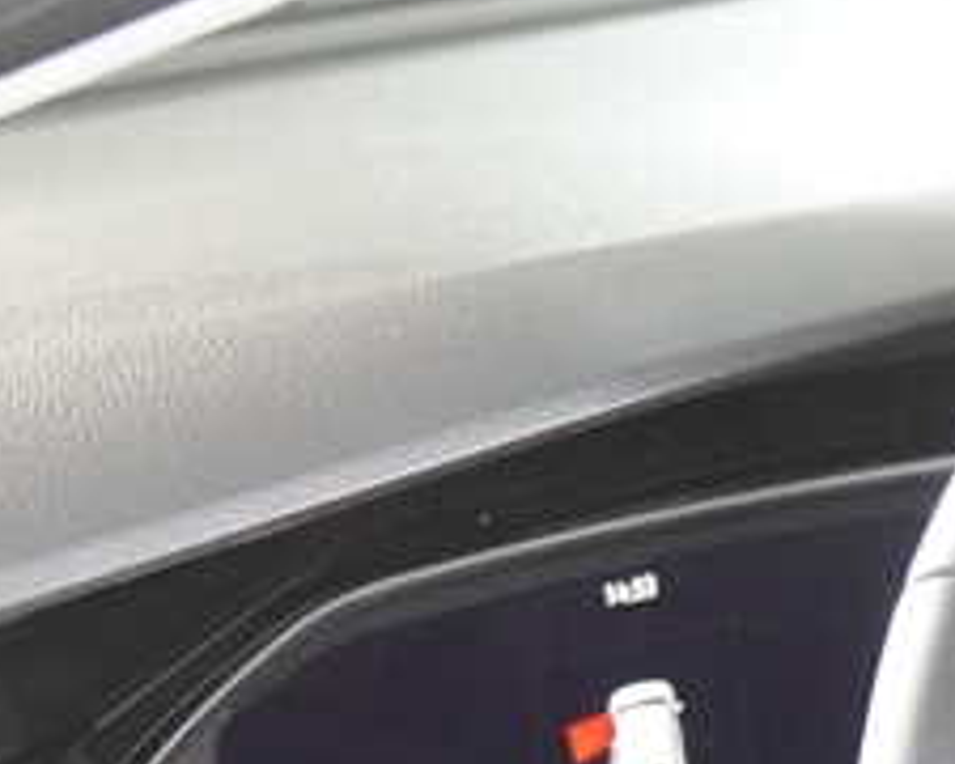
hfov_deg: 8.3
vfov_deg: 6.8
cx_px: 1664
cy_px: 1212
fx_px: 6335
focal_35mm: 224
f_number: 2.8
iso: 5000
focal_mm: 35
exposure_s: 1/160
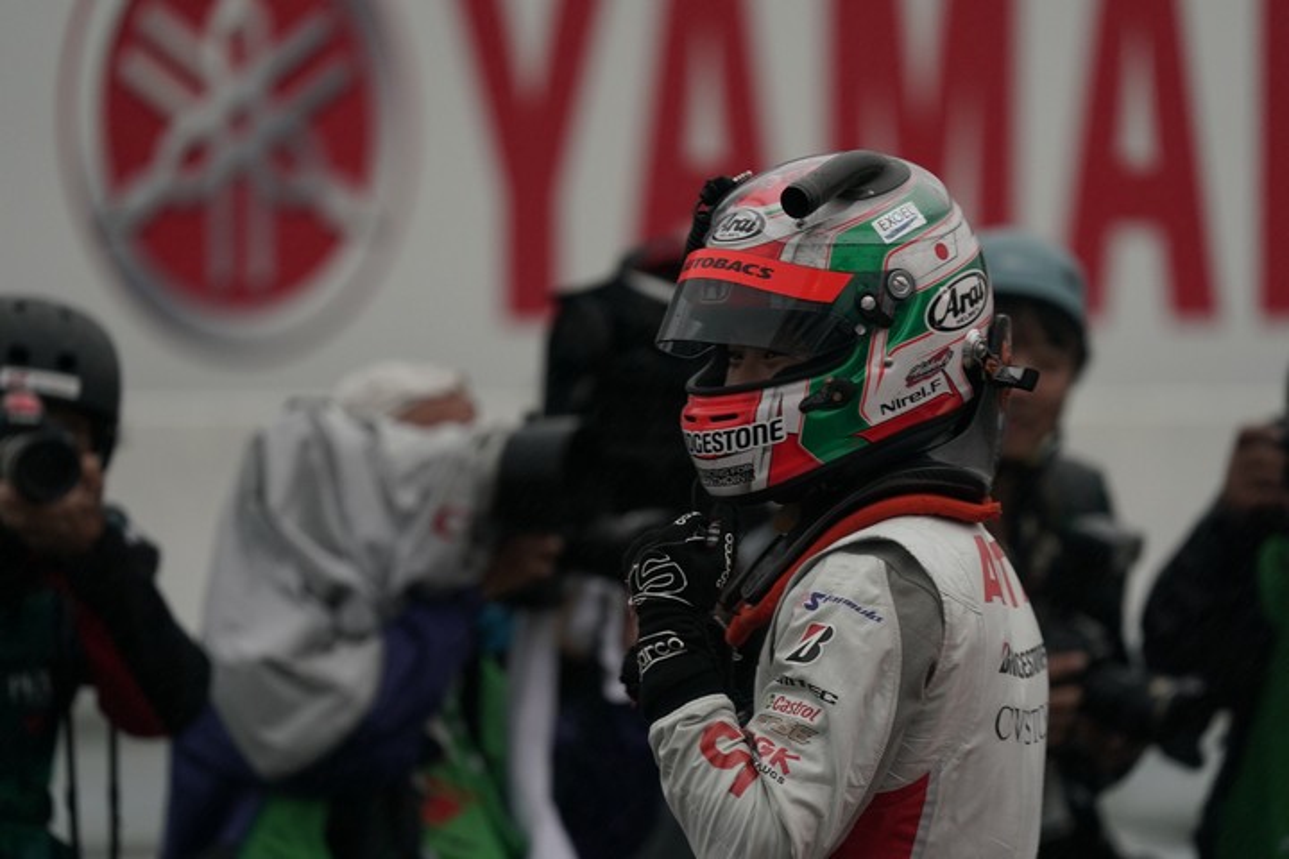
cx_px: 644
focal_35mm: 600
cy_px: 430
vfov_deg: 2.3
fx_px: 21482
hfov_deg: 3.4
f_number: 7.1
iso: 1250
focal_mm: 600
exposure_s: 1/200
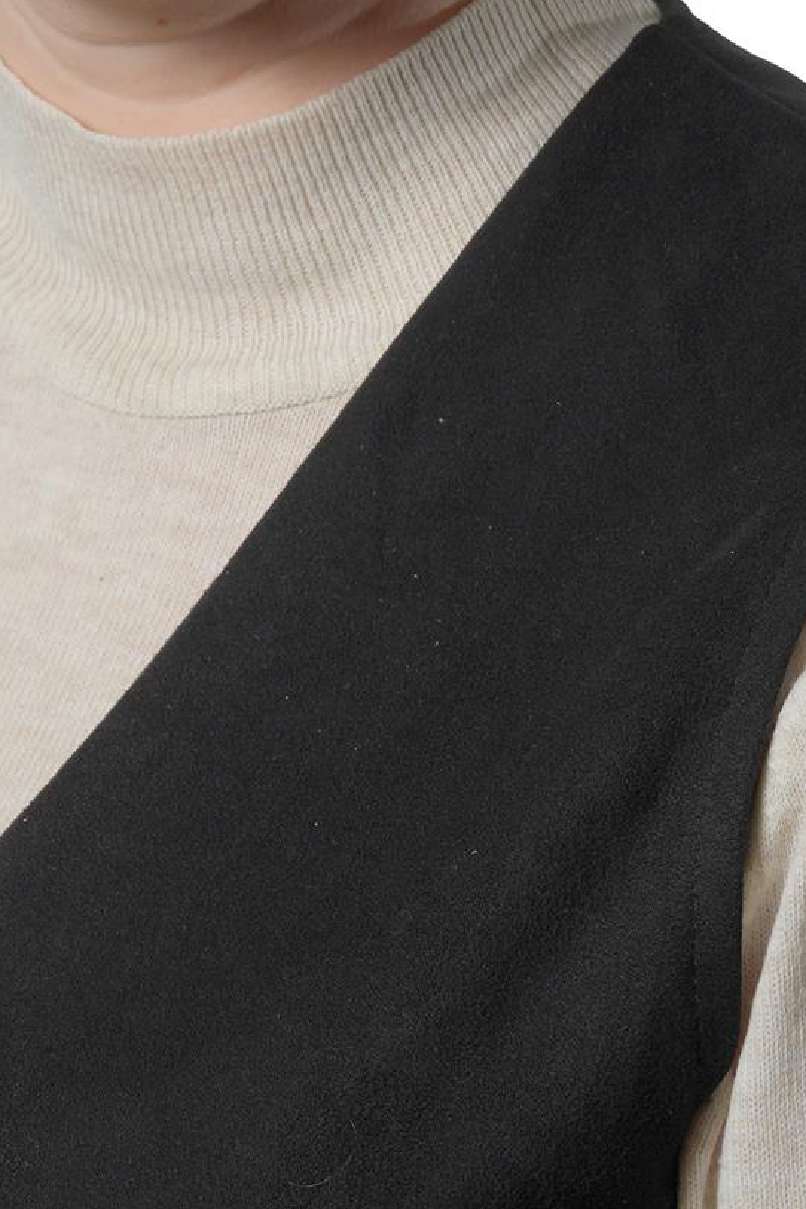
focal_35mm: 199
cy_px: 126
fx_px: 6683
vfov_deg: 10.3
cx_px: 87
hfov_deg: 6.9
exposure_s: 1/125
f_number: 8
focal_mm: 70
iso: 160
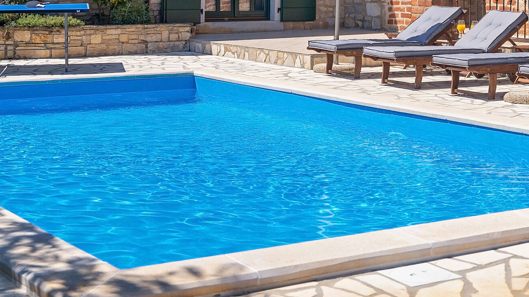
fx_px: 1164
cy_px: -28
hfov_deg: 24.8
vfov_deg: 14.2
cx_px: 480
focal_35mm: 83
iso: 320
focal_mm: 37
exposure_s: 1/8000
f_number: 2.8
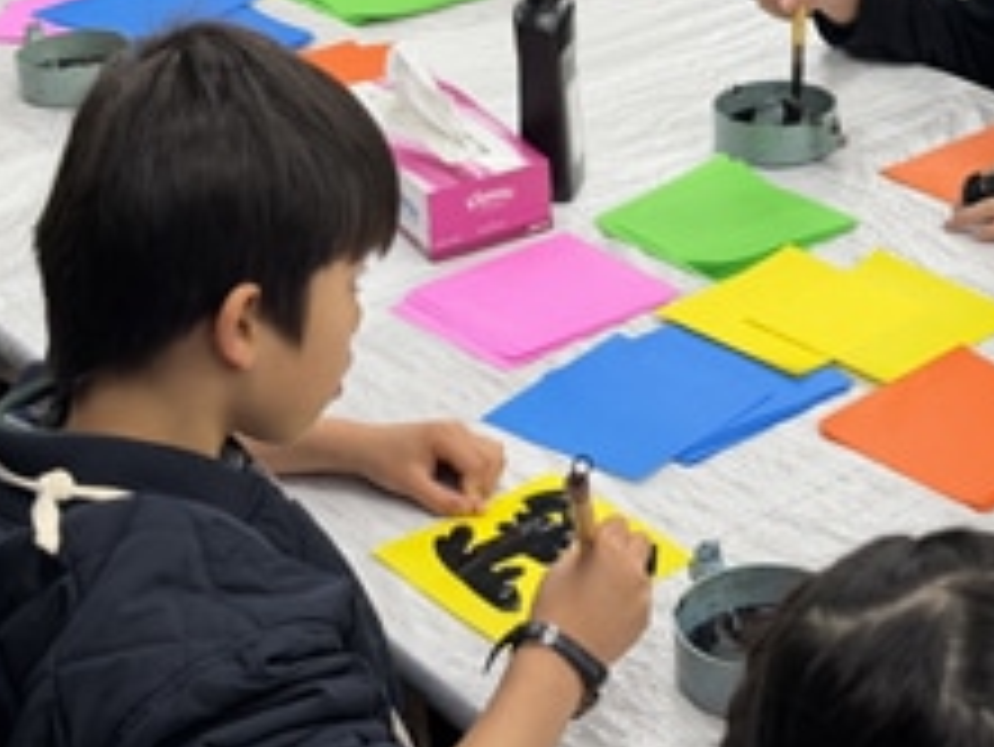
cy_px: 108
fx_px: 2500
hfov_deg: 22.4
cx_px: 693
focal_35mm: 87
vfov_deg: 16.8
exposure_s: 1/100
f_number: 1.78
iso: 80
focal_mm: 6.76
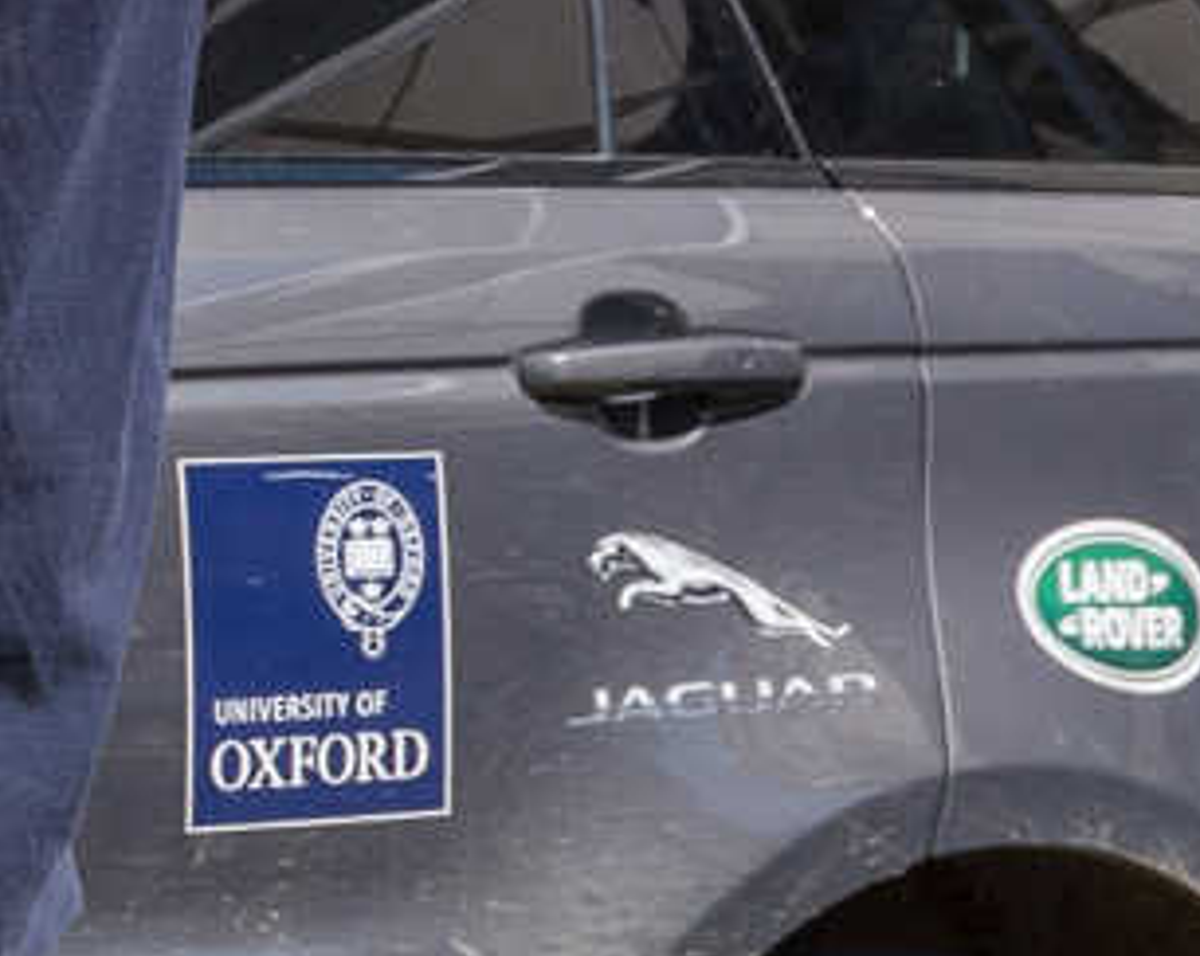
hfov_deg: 9.5
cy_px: 654
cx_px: -1824
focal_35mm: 177
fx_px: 6278
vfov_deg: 8.7
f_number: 8
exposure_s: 1/1000
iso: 200
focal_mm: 24
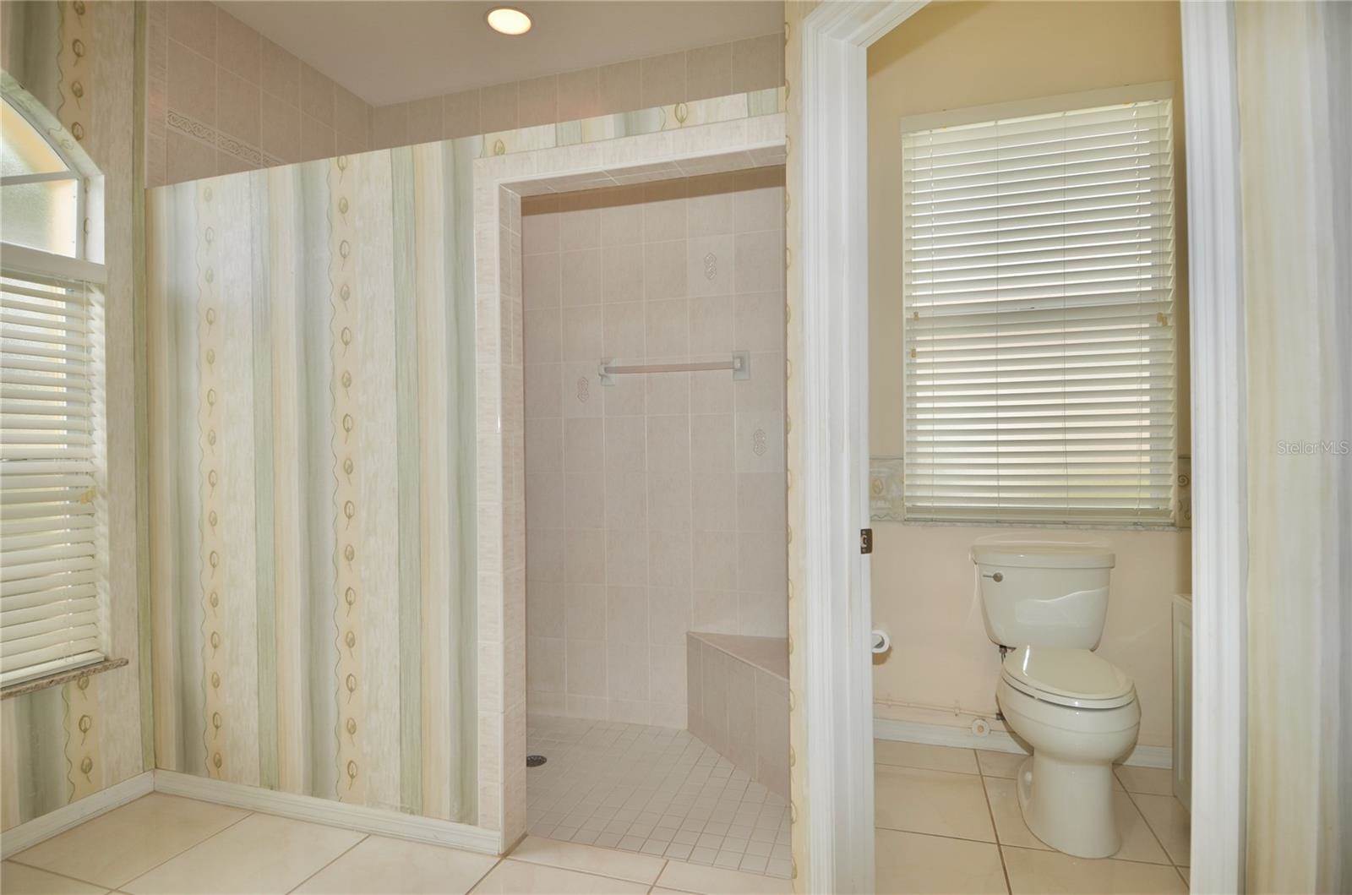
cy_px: 448
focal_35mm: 36
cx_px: 676
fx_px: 1349
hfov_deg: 53.2
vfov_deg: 36.7
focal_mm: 24
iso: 125
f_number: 5.6
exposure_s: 1/125
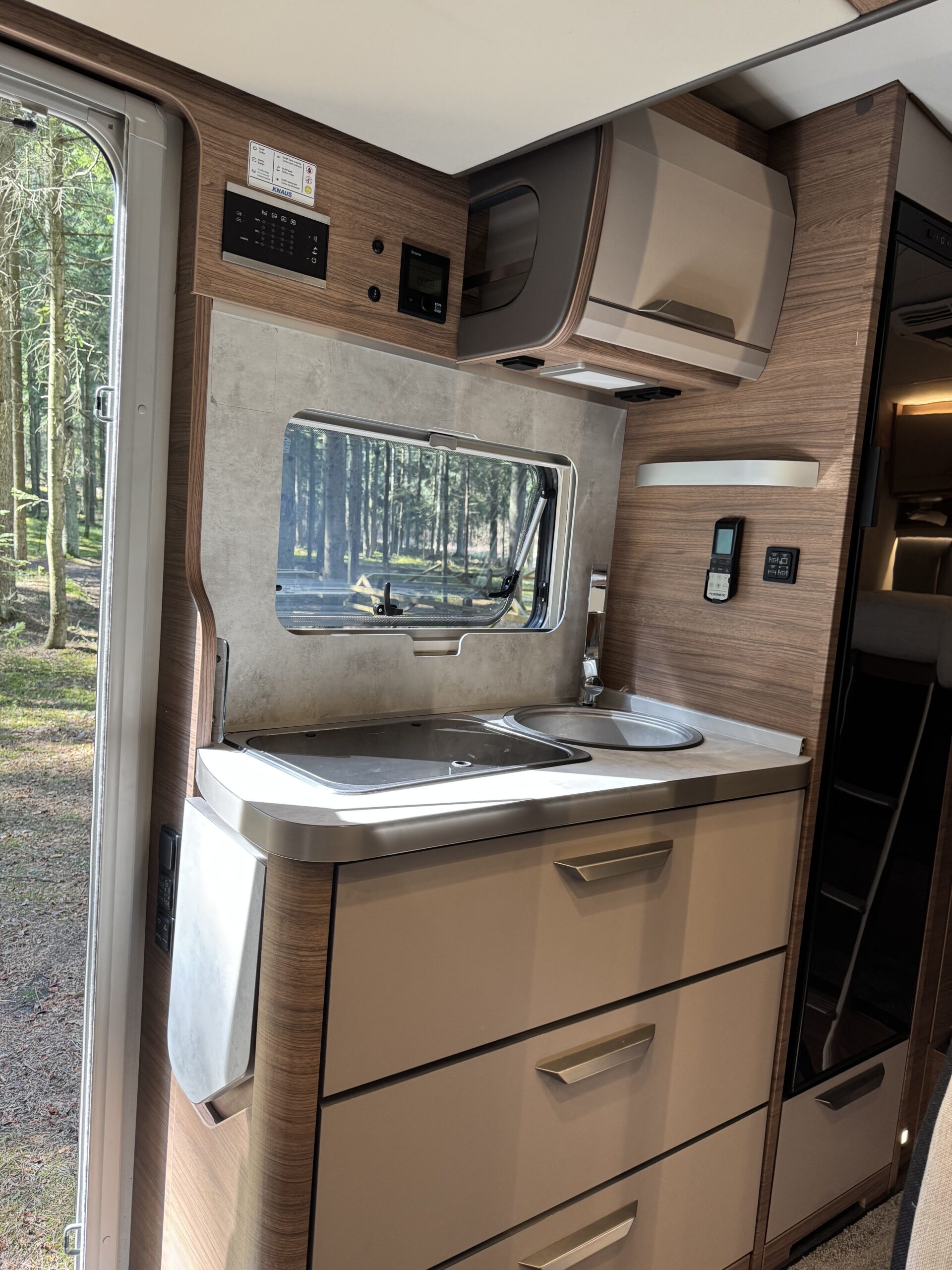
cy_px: 635
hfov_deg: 56.8
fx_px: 880
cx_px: 476
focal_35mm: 24
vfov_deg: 71.6
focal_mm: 6.76
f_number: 1.78
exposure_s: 1/121
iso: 200
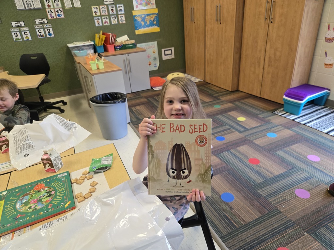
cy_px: 125
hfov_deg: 73.9
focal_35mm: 23
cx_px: 167
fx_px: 222
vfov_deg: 58.9
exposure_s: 1/120
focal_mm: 5.4
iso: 500
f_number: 1.8
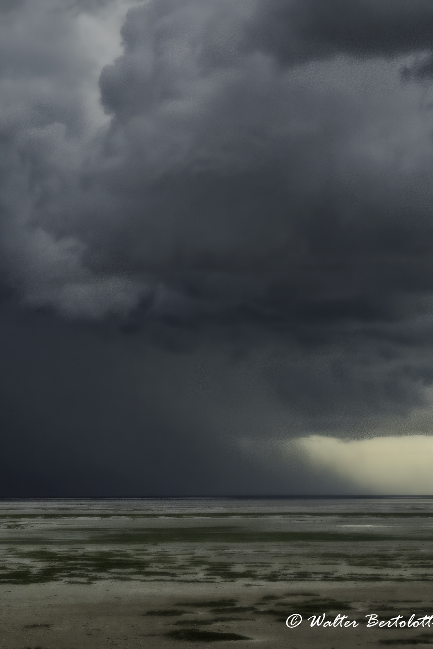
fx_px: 956
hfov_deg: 24.2
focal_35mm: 53
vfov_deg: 37.5
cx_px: -17
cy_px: 323
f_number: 11
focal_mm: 35
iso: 3200
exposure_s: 1/3200
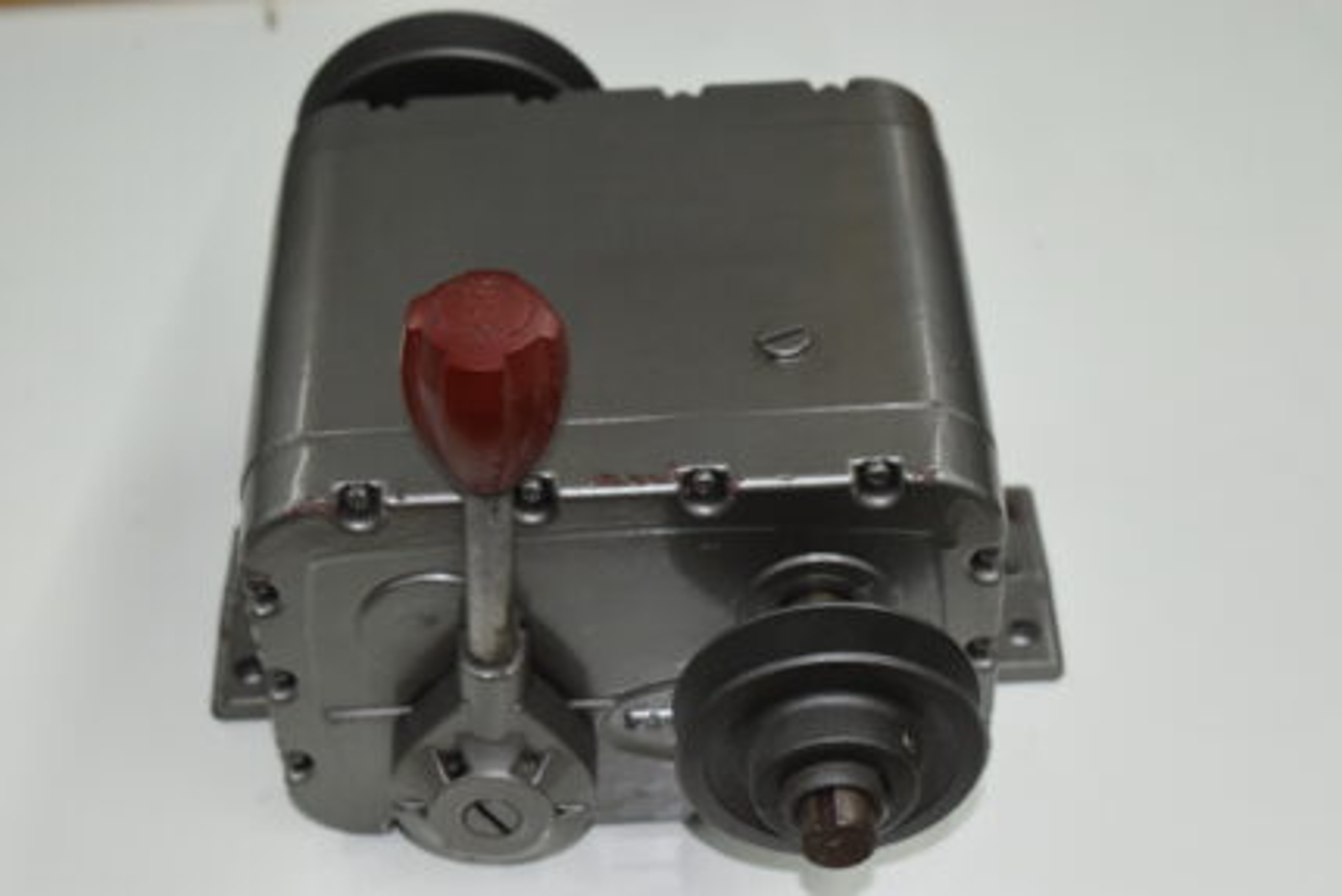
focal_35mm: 72
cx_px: 671
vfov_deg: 18.9
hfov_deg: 28.1
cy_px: 448
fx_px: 2685
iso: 900
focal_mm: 48
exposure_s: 1/125
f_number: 5.3
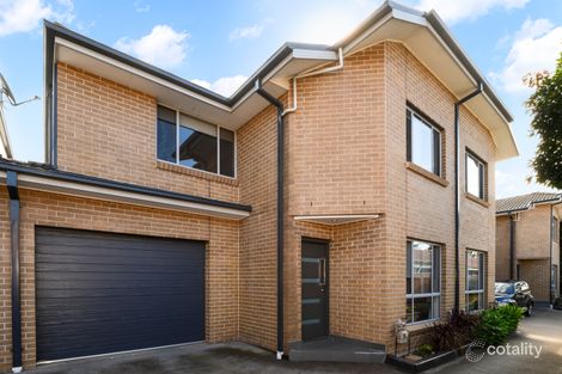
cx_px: 281
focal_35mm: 16
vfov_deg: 73.7
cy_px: 187
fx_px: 250
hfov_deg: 96.8
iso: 400
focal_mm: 16
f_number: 11
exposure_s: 1/30
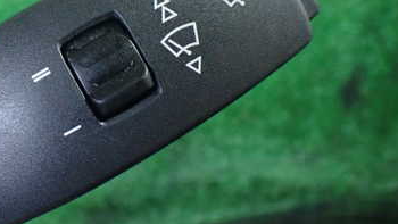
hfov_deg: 35.8
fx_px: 591
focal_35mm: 56
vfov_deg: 21.3
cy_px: 64
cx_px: 73
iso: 1000
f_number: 2.3
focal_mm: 5.4
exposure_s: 1/30
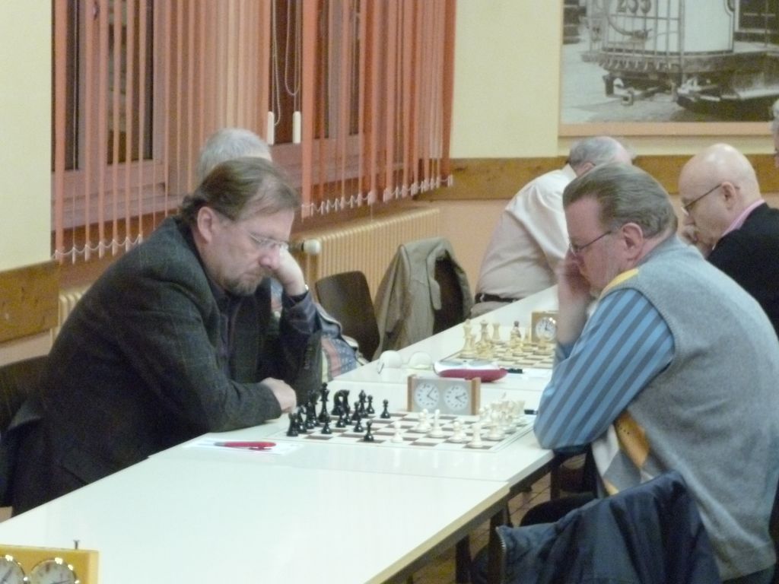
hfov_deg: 15.1
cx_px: 390
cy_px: 292
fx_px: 2948
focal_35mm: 131
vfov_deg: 11.3
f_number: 6.5
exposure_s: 1/8
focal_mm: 20
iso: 640
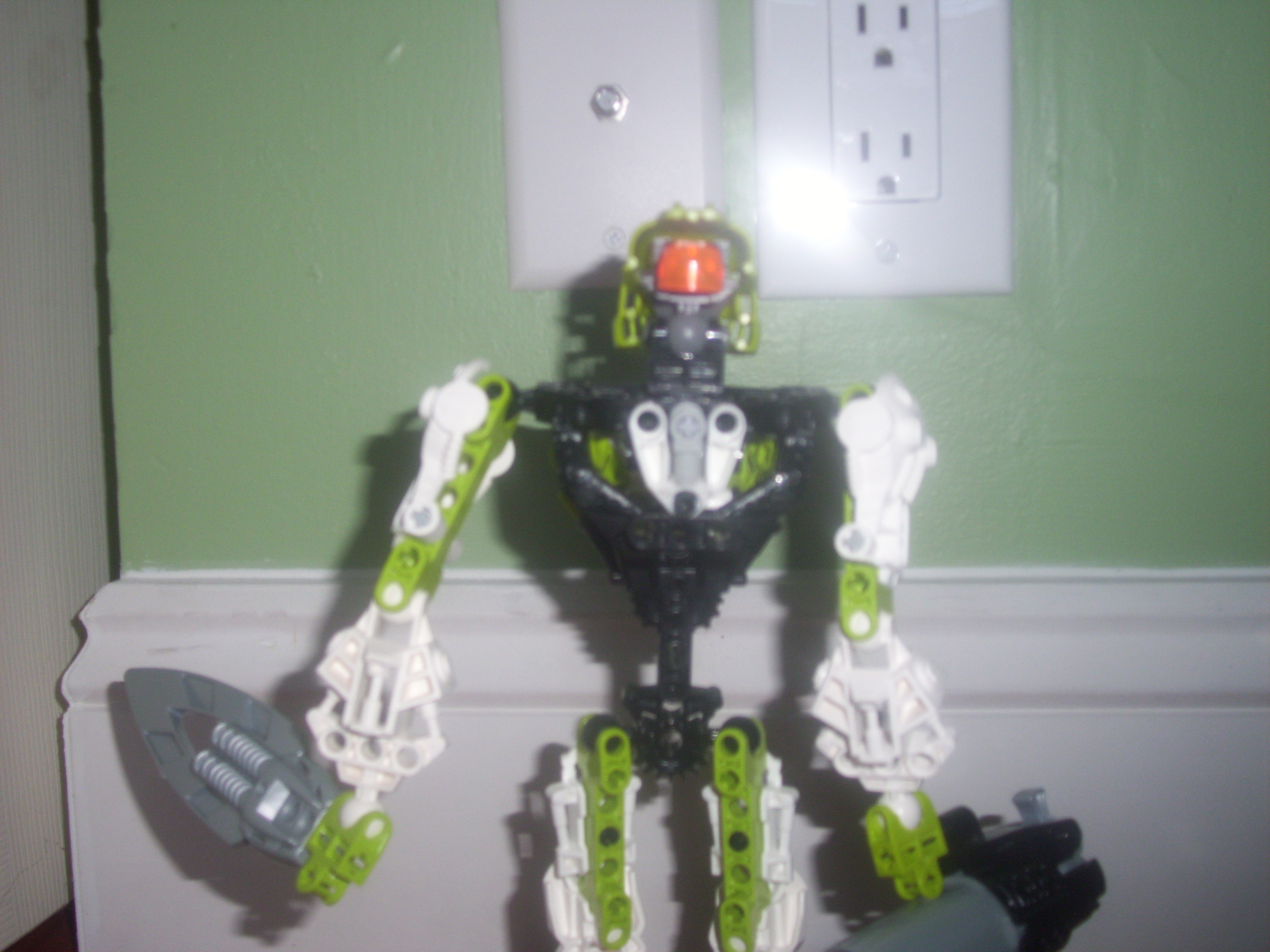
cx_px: 635
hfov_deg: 44.8
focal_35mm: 42
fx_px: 1541
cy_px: 476
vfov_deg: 34.3
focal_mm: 7.1
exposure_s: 1/40
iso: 80
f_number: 3.4
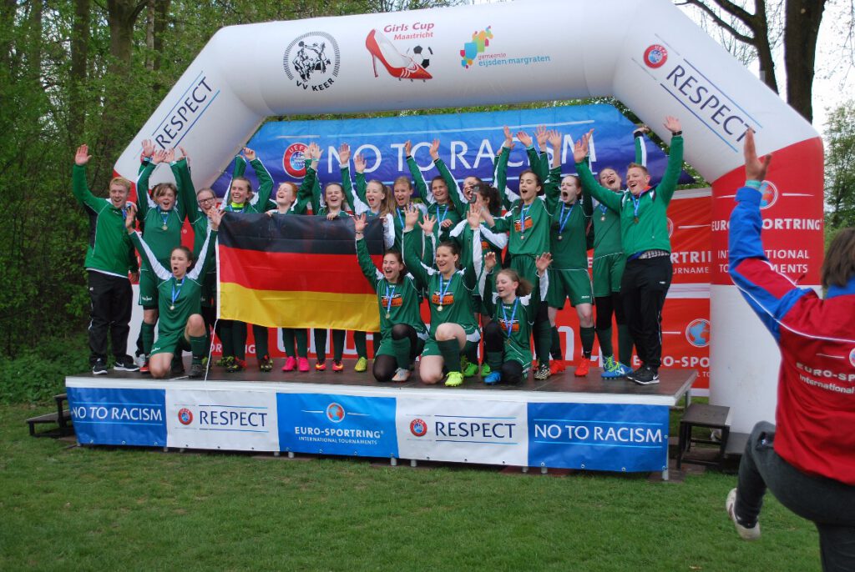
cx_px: 428
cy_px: 286
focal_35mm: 44
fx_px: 1035
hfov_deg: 44.9
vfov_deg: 30.9
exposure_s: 1/500
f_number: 4.8
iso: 250
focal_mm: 29
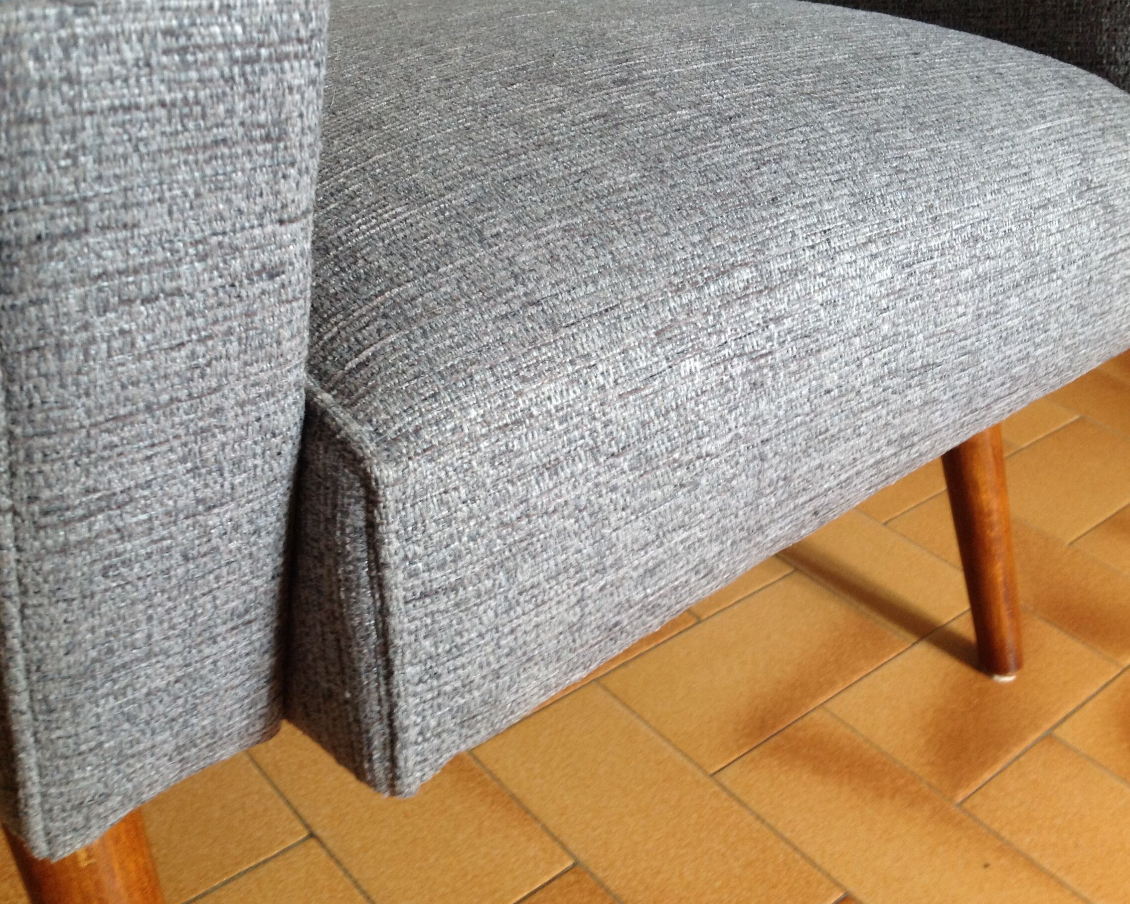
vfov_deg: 38.2
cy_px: 440
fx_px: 1304
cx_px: 578
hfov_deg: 46.8
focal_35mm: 39
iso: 64
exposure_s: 1/15
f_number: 2.4
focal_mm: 4.28
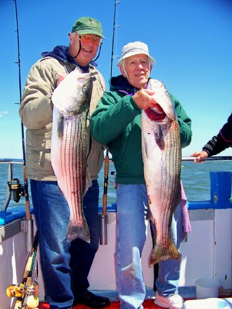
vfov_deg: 51.3
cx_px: 116
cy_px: 154
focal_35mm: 36
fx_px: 322
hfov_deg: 39.7
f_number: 2.8
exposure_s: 1/400
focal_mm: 5.85
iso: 64
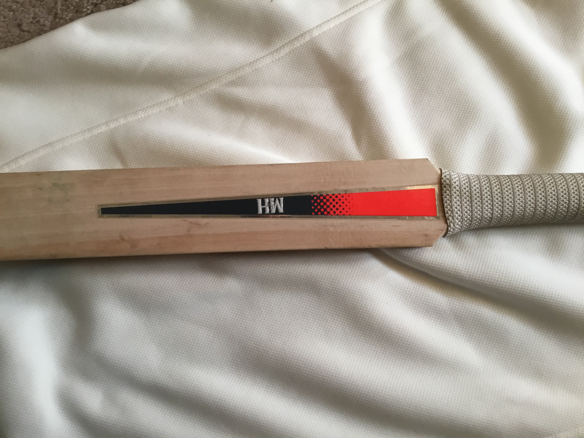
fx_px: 523
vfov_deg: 45.4
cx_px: 292
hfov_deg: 58.4
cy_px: 219
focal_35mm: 31
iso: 100
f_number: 2.4
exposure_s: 1/33
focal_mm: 3.3
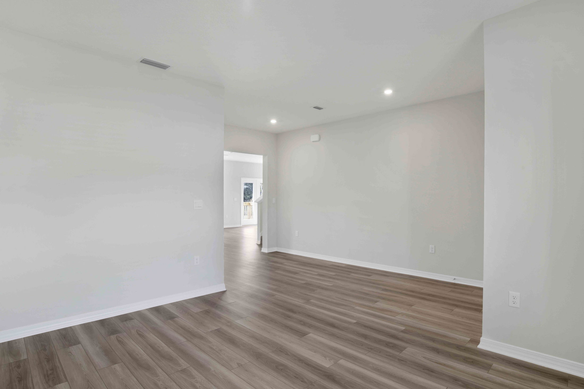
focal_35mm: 18
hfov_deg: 90.0
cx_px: 292
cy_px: 194
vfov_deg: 67.4
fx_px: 292
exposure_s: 1/2
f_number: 11
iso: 200
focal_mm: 18
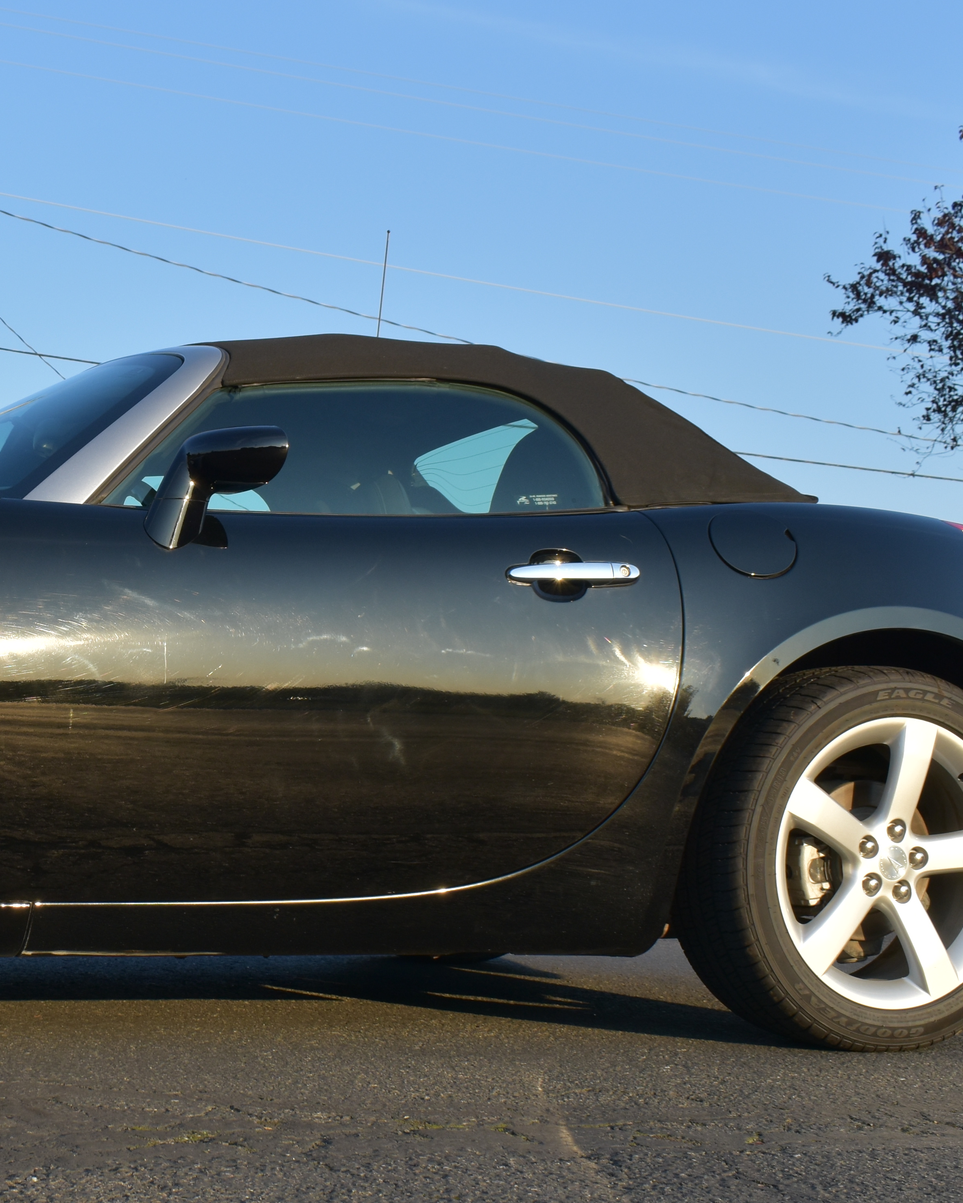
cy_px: 682
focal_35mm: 60
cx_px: 26
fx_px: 2136
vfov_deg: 31.4
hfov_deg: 24.4
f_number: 8
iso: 200
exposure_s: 1/250
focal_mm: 21
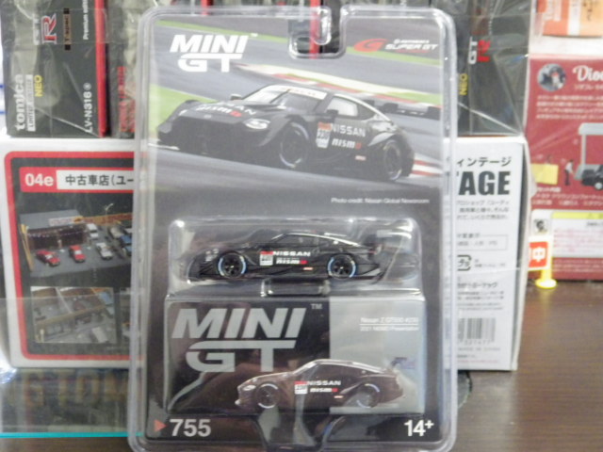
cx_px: 302
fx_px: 1237
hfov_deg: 27.4
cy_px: 226
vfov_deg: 20.7
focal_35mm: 71
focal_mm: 12.8
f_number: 4.2
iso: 1250
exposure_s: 1/25
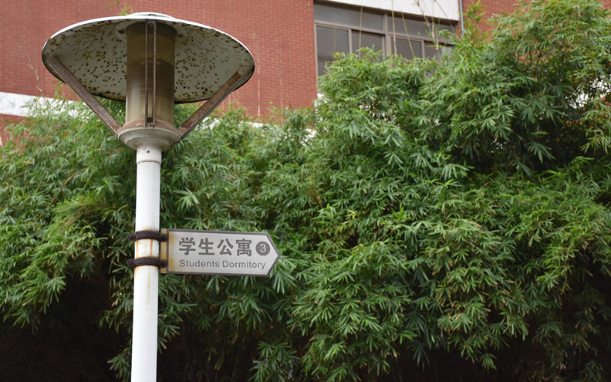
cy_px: 187
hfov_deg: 29.6
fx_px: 1158
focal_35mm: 70
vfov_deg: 18.7
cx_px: 304
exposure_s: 1/100
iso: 800
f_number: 5
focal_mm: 45
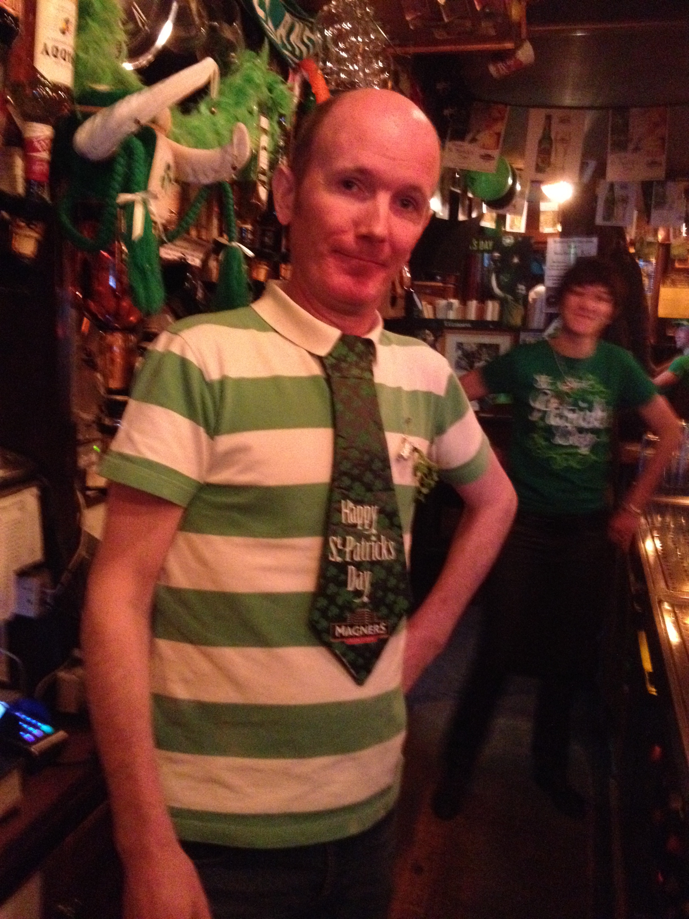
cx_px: 344
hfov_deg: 40.7
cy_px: 460
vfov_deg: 52.6
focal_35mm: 35
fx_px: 929
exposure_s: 1/15
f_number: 2.4
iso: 800
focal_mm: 4.28
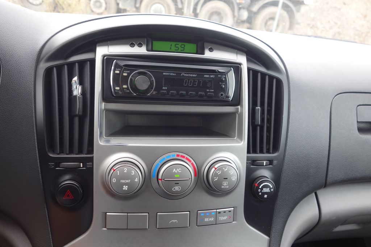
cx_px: 186
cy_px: 124
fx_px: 289
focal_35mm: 28
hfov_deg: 65.5
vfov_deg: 46.4
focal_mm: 10.4
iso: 125
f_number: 3.5
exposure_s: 1/30
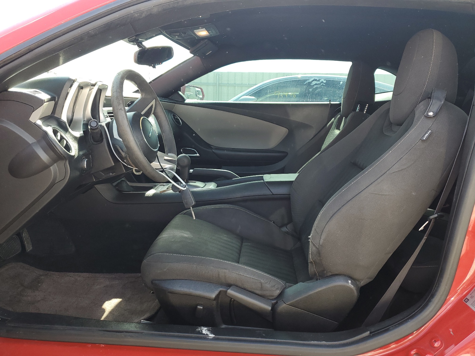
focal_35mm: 26
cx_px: 238
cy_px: 178
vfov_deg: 53.1
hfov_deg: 67.3
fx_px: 357
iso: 50
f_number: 1.5
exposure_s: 1/244
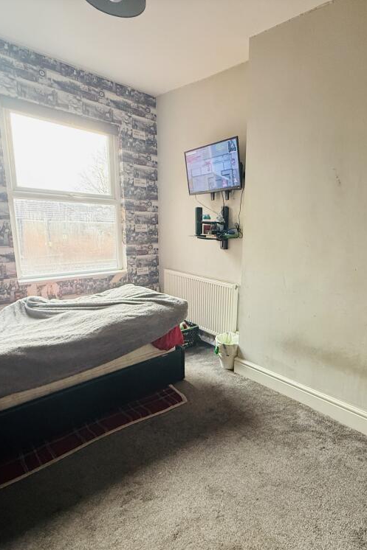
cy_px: 282
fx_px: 306
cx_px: 240
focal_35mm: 20
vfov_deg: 84.0
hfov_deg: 60.7
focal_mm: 2.22
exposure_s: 1/99
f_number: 2.2
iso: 320
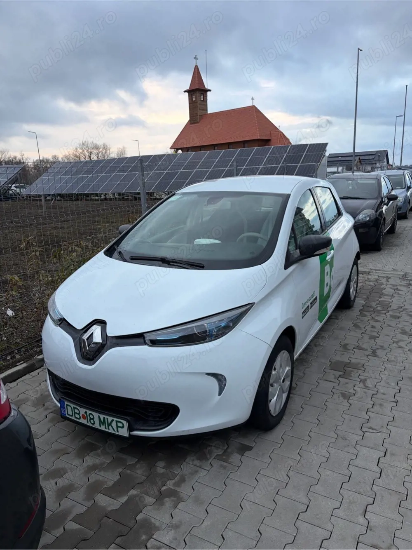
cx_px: 206
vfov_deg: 67.3
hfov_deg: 53.0
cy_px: 275
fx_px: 413
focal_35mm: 26
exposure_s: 1/203
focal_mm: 5.96
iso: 40
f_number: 1.6
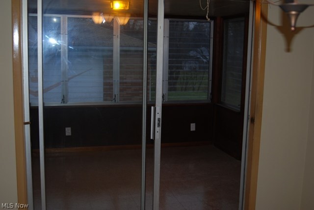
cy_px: 105
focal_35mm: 42
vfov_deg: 32.0
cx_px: 157
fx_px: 367
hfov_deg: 46.4
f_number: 3.3
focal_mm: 28
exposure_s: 1/60
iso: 200
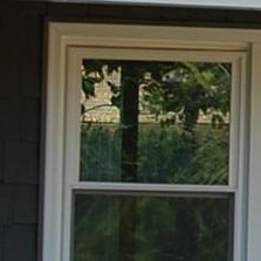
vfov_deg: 2.7
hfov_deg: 2.7
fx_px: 5484
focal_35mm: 643
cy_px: 35
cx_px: 1012
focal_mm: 55
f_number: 5.6
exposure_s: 1/125
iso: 200
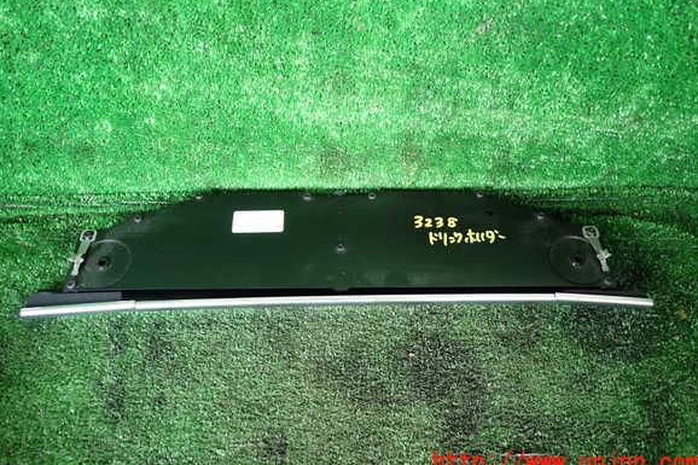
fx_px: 523
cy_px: 207
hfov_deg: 67.4
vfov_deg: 47.8
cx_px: 343
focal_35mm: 27
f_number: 2
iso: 200
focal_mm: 4.5
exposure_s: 1/50
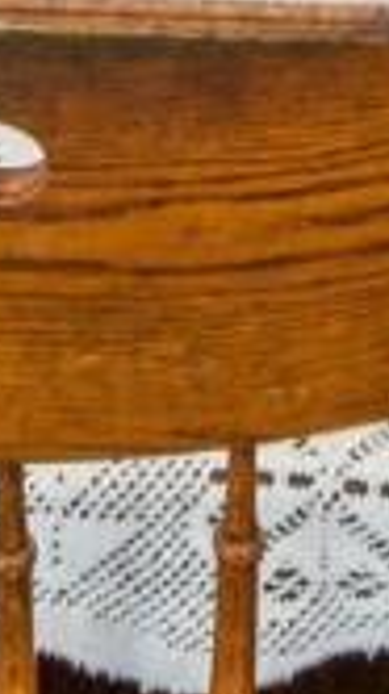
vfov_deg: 11.8
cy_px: -1064
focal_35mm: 142
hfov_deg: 8.5
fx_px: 2612
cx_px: 393
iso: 100
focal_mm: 10
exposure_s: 1/15
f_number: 8
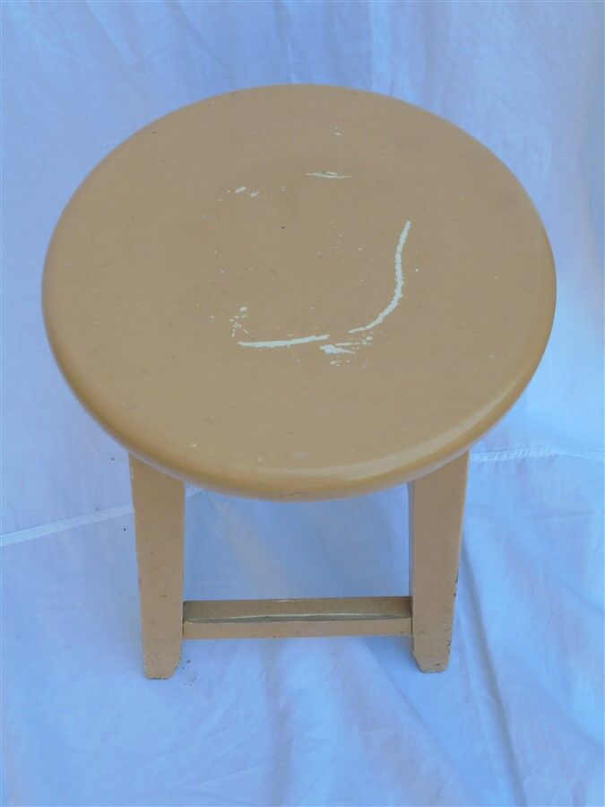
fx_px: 886
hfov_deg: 37.7
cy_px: 404
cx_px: 302
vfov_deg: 49.0
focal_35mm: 38
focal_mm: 6.9
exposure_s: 1/125
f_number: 4.2
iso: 100
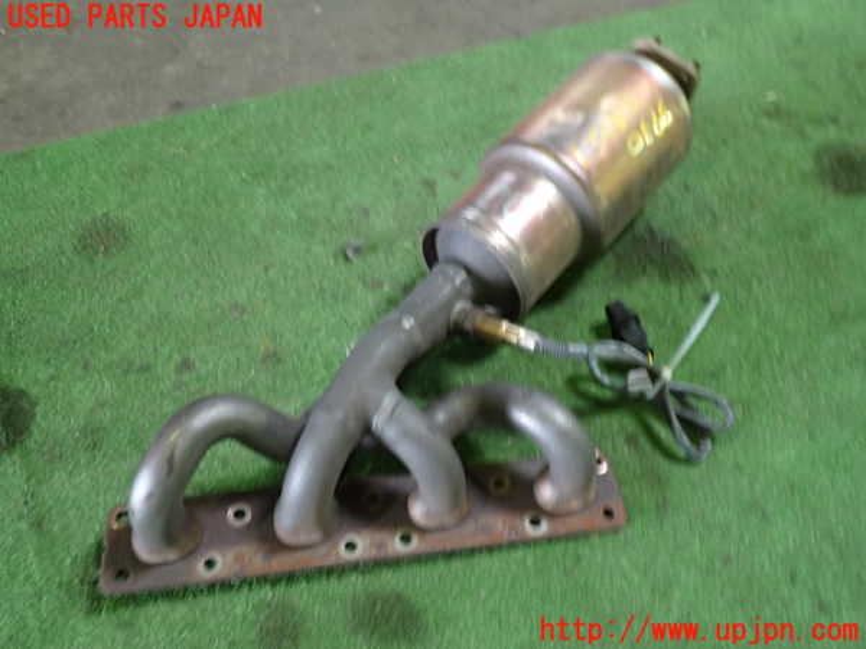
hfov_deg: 60.0
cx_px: 433
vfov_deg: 46.8
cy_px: 324
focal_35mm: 30
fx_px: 751
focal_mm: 5.4
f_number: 2.3
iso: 400
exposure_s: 1/30
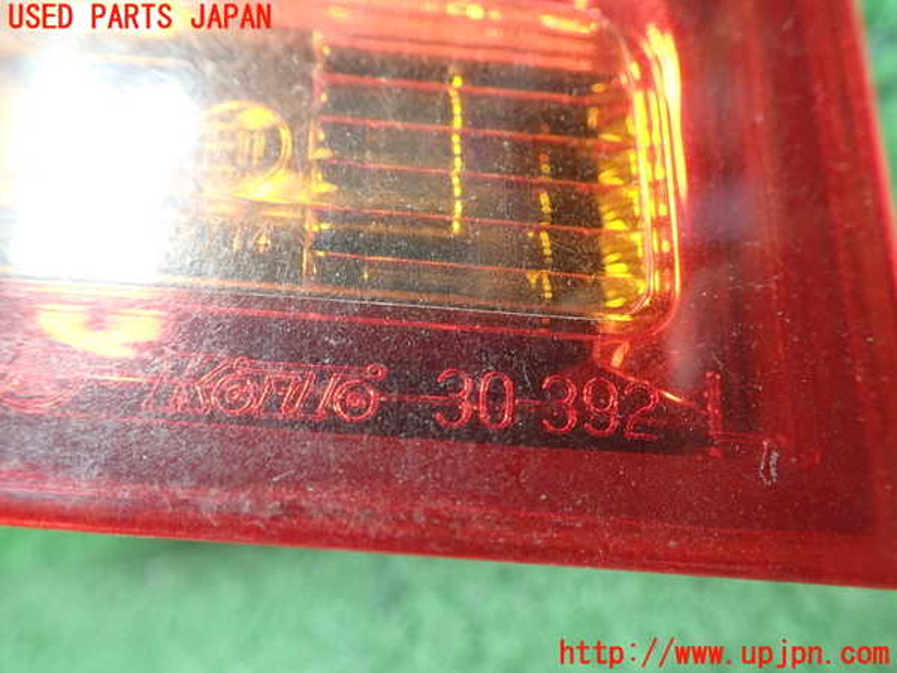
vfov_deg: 46.8
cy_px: 336
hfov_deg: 60.0
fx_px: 777
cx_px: 448
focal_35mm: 30
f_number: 2.3
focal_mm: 5.5
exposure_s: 1/60
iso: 800
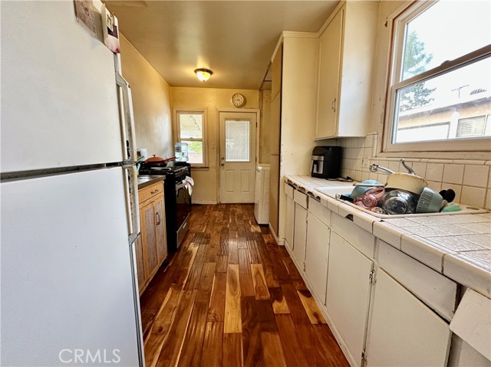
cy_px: 184
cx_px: 246
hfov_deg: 102.1
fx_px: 198
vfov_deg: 85.6
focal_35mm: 14
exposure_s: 1/60
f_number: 2.2
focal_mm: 2.22
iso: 250
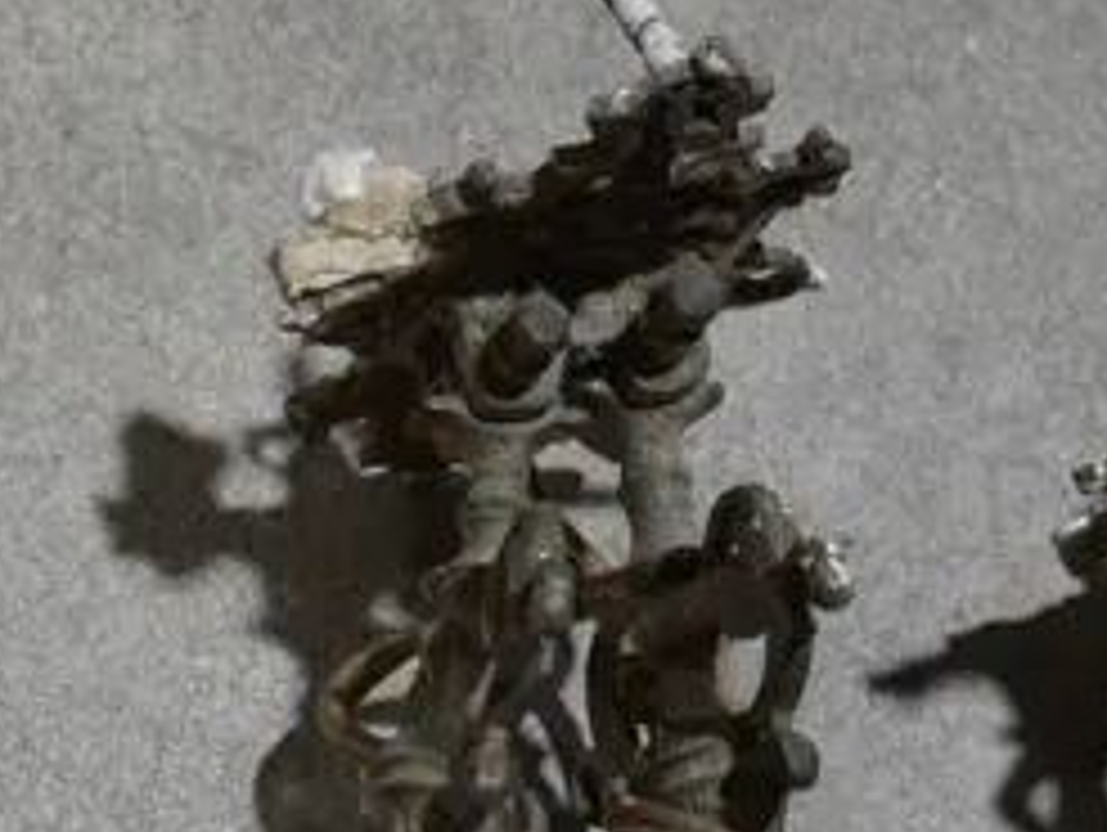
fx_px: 5058
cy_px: 1284
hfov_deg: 12.2
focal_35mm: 158
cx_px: -216
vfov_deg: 9.1
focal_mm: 19
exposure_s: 1/60
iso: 250
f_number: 4.1
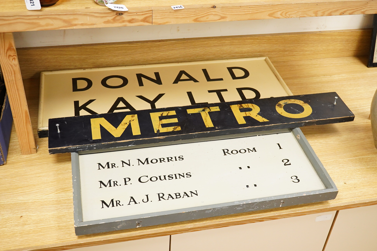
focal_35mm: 45
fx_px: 471
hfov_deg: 43.6
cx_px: 188
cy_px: 126
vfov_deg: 29.9
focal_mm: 30
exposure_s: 1/160
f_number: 7.1
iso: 2500
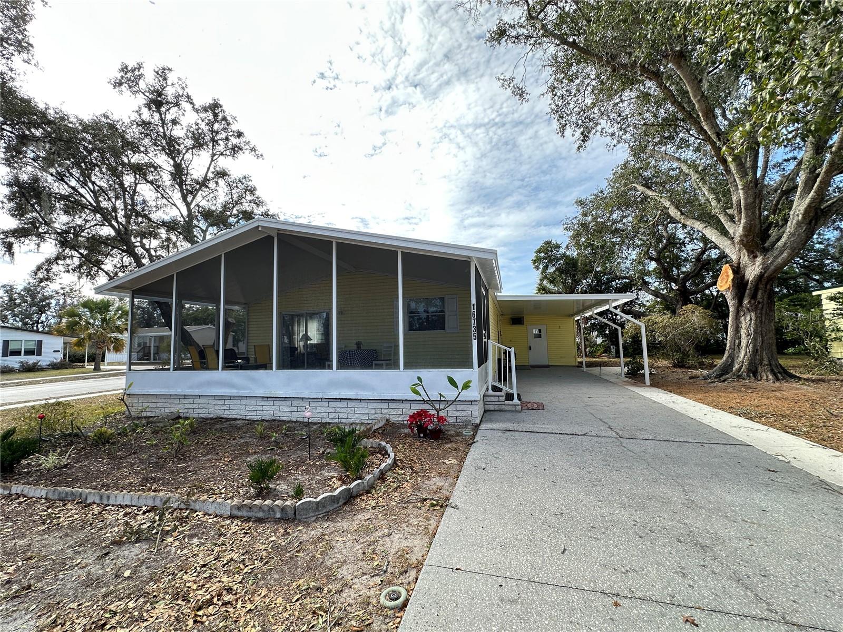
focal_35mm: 14
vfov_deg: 85.7
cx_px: 422
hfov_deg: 102.1
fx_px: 341
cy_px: 316
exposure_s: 1/475
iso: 40
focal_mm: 2.22
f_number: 2.2
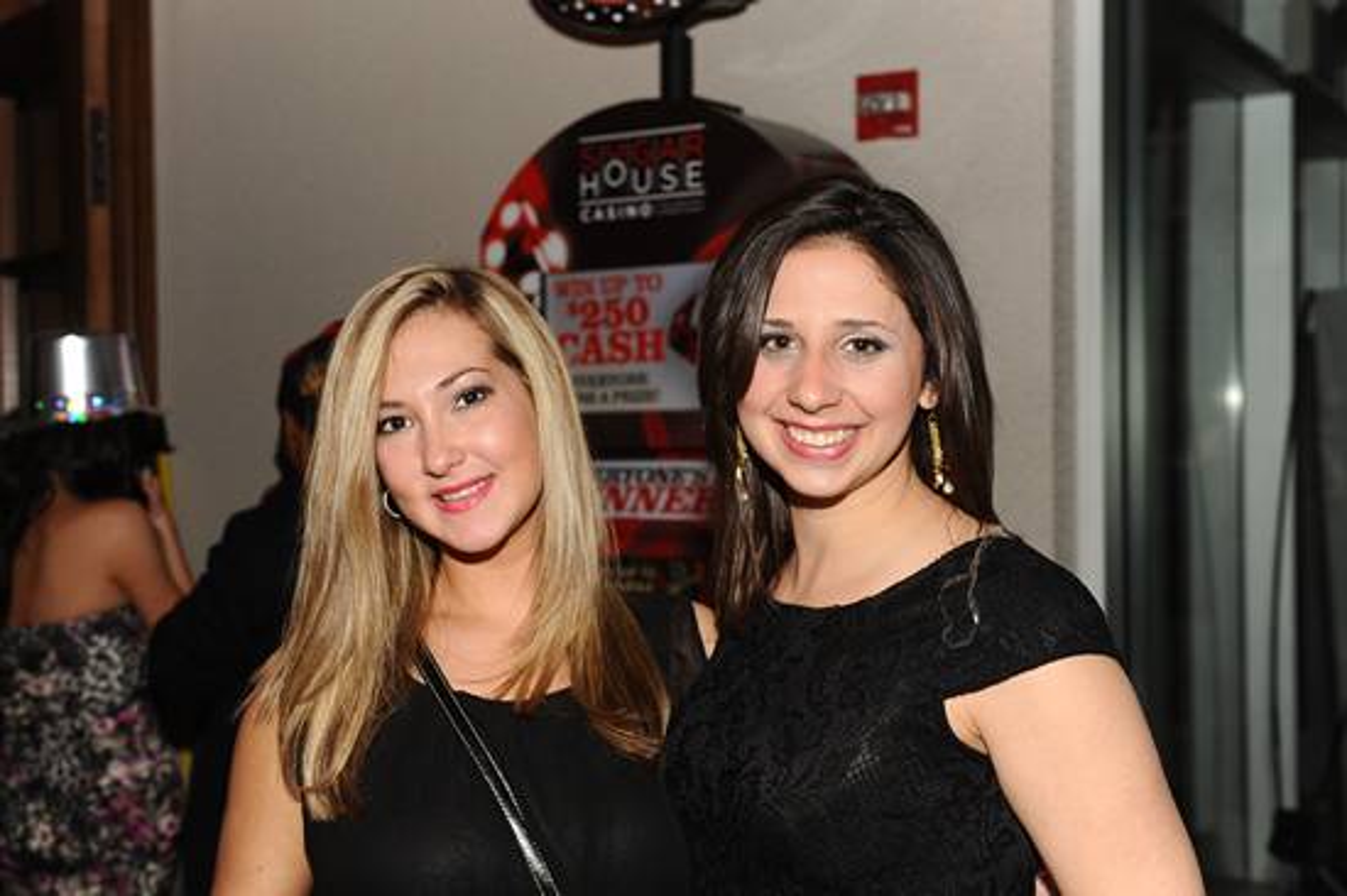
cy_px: 448
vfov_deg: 24.6
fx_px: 2057
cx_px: 674
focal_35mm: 55
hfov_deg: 36.3
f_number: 5.6
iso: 1100
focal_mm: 55
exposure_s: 1/250
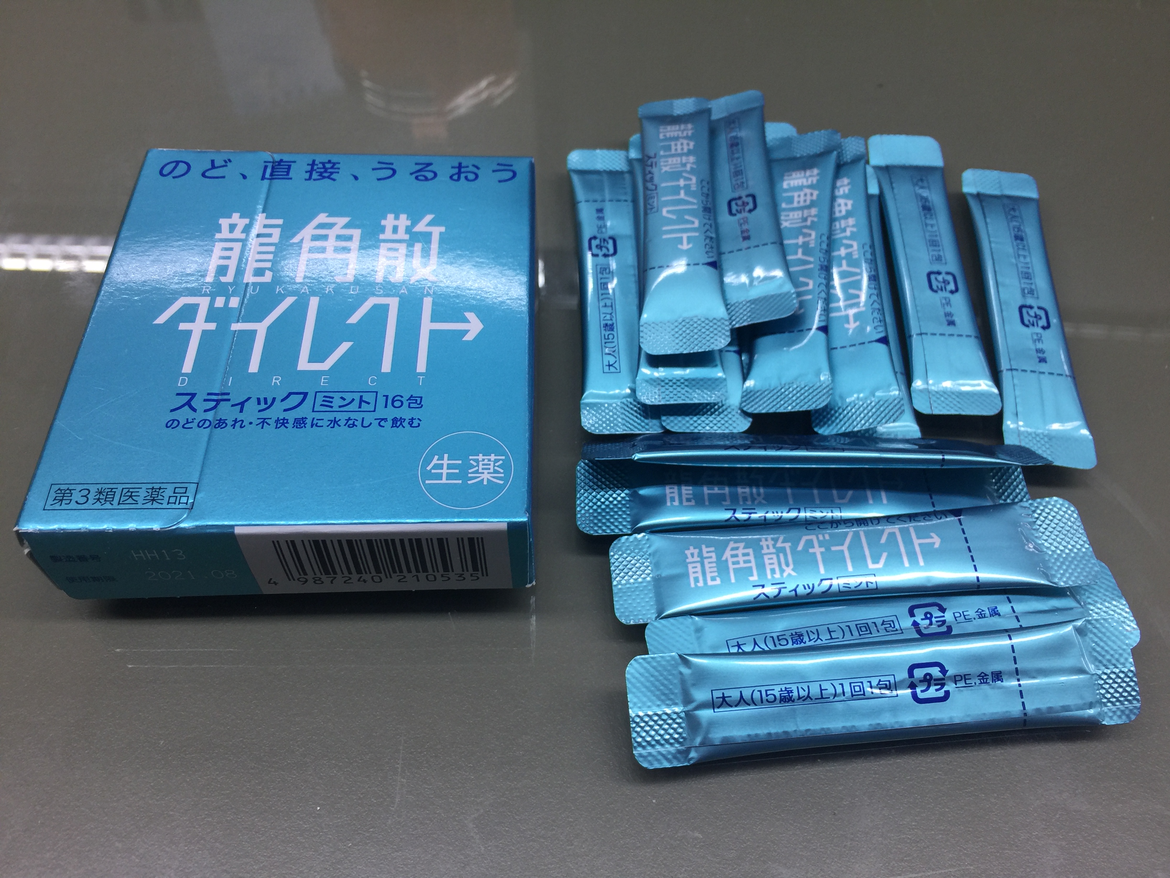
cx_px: 585
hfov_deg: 61.7
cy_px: 439
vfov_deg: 48.2
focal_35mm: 29
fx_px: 980
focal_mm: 4.15
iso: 32
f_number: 2.2
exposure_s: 1/33
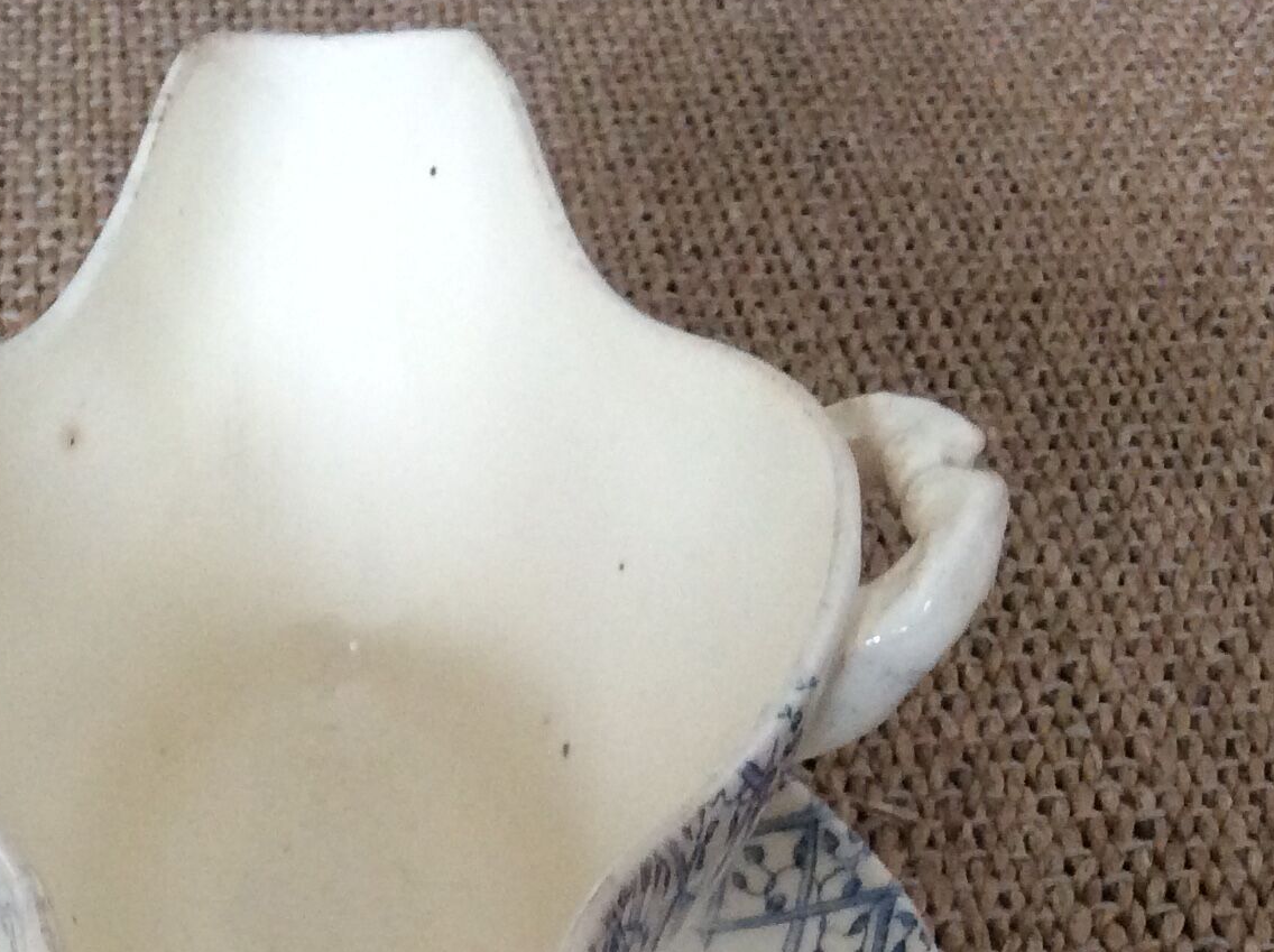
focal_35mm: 73
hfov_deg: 26.3
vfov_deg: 19.3
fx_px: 2683
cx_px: 270
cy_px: 1053
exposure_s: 1/25
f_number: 2.4
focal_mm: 3.3
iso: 160
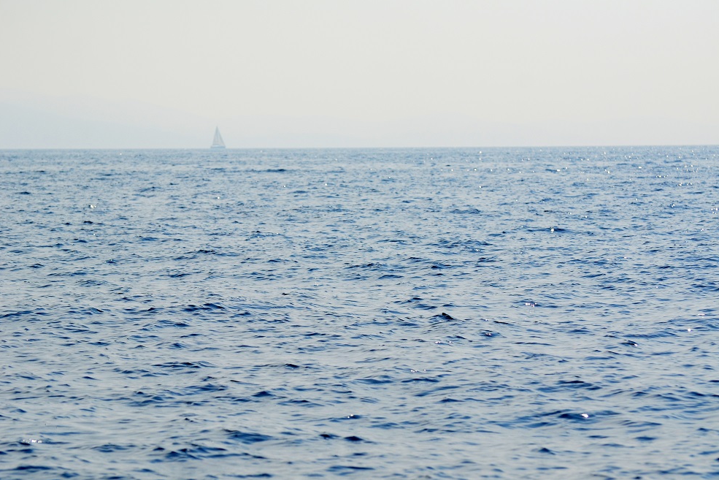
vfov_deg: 7.8
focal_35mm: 176
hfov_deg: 11.7
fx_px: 3515
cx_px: 363
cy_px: 240
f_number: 5.6
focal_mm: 116
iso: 400
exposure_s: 1/4000
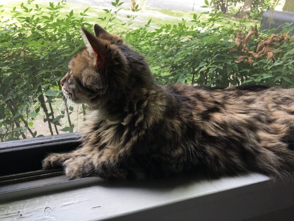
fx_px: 246
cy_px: 110
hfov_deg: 61.7
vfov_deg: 48.2
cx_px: 147
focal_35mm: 29
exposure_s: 1/30
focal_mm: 4.15
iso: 40
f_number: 2.2
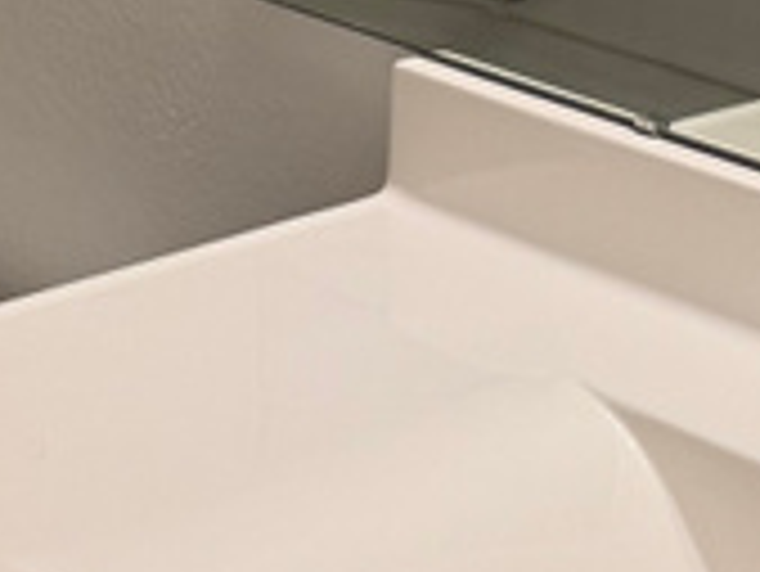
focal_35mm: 145
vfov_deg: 9.7
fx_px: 3186
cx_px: -504
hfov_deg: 12.7
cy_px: -477
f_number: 1.78
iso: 125
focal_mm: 6.76
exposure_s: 1/228
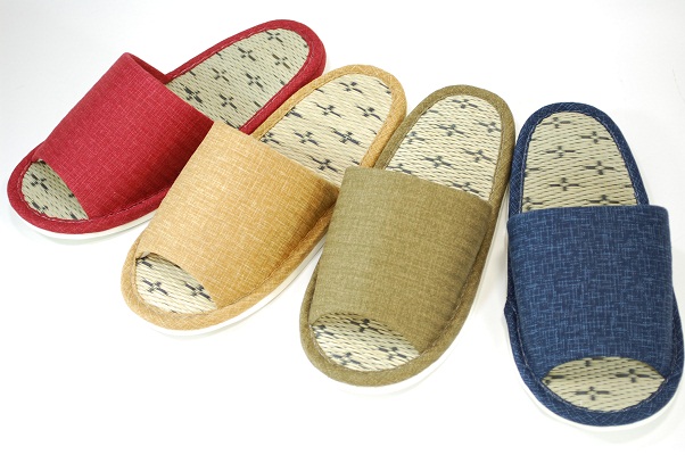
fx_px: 1283
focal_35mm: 68
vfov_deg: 20.1
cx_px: 342
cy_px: 228
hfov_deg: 29.9
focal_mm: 45
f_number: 5.3
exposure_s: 1/30
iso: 200
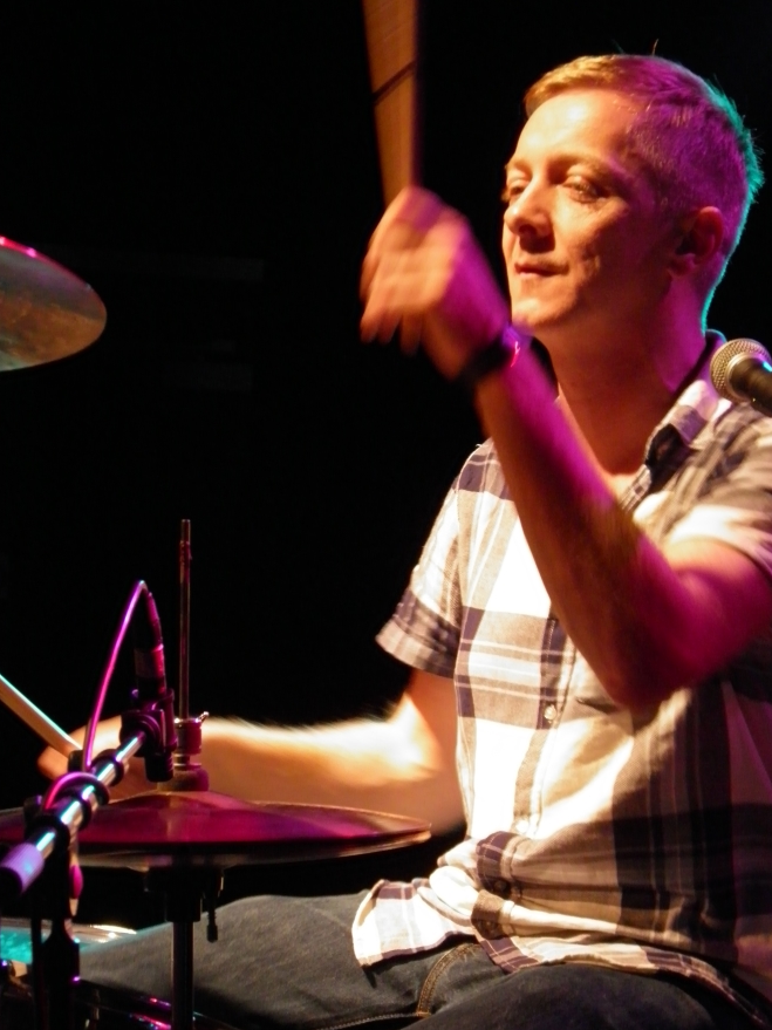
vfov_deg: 11.5
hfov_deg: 8.6
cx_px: 378
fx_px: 5116
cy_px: 562
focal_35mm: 172
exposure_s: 1/60
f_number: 4
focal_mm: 25.4
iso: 320
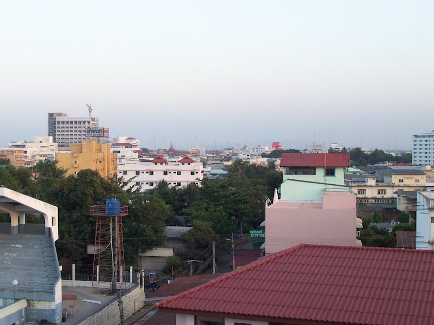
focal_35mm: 57
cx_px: 217
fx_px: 715
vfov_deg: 25.7
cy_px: 162
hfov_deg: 33.8
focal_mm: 8.6
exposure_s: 1/180
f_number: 3.4
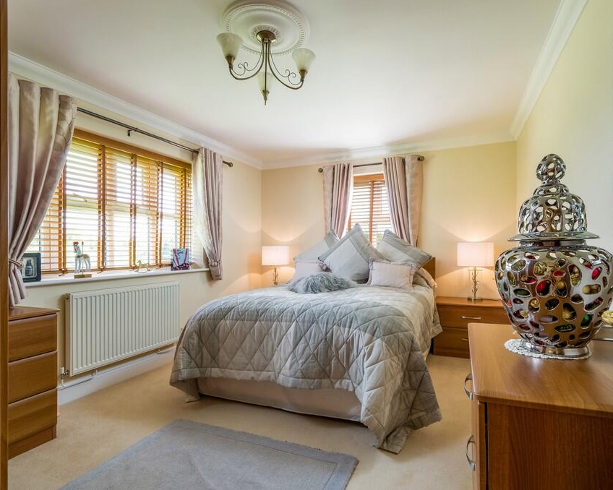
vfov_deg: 77.0
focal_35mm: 17
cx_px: 327
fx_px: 308
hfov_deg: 89.5
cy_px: 244
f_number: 7.1
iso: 160
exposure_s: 1/6
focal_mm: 10.3
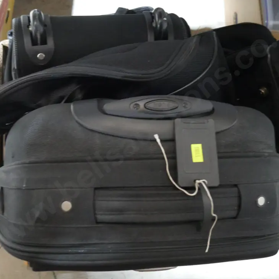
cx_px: 147
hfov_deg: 36.1
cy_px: 133
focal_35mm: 47
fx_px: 429
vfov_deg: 36.1
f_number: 4.1
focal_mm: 19
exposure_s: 1/40
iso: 3200
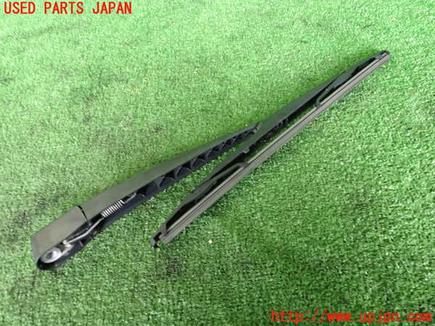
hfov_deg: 60.0
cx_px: 218
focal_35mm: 30
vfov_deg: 46.8
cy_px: 163
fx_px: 377
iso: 320
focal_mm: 5.4
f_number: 2.3
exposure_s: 1/30
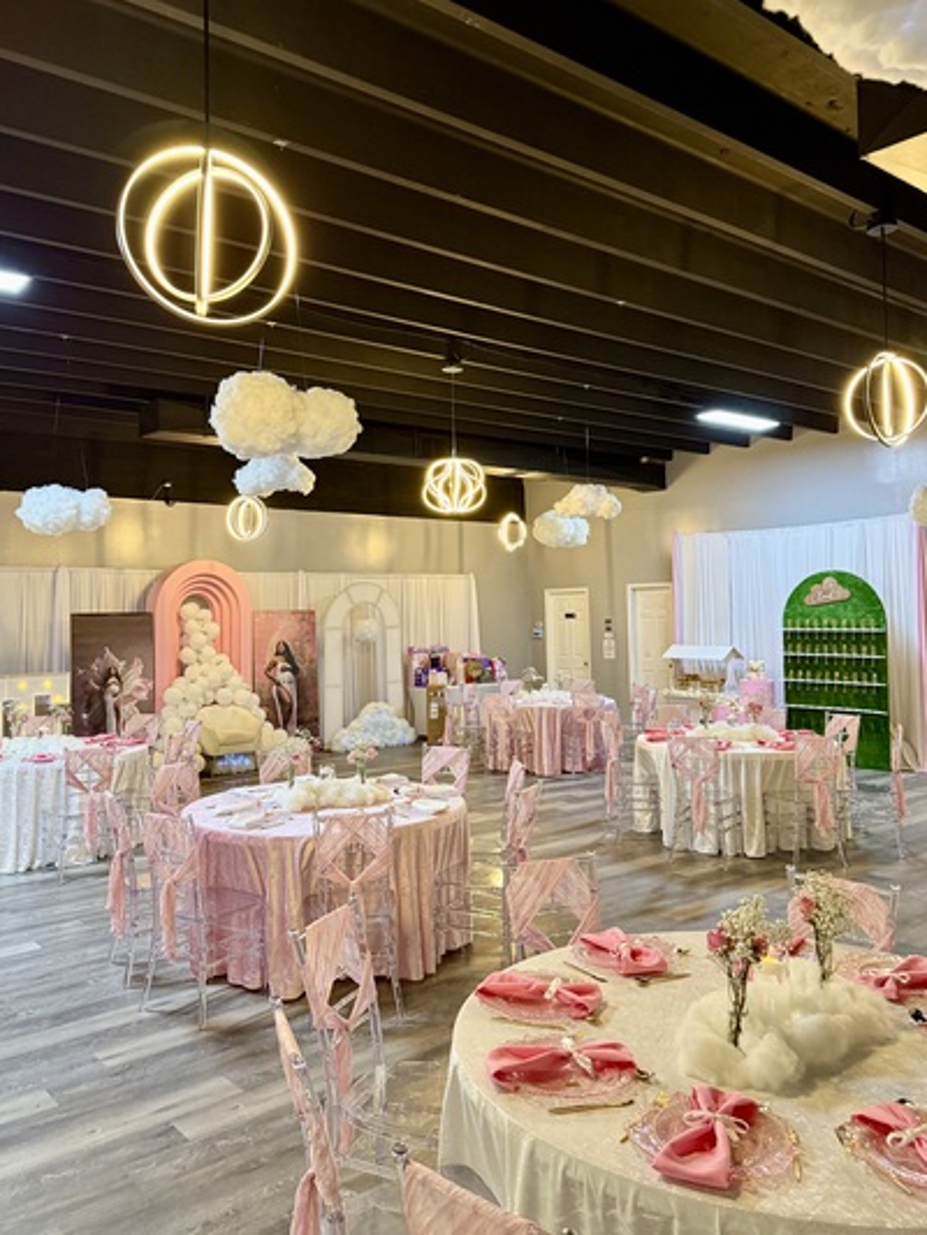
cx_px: 438
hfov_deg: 51.3
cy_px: 558
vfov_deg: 65.2
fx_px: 964
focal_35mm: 27
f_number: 1.78
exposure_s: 1/60
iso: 400
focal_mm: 6.76
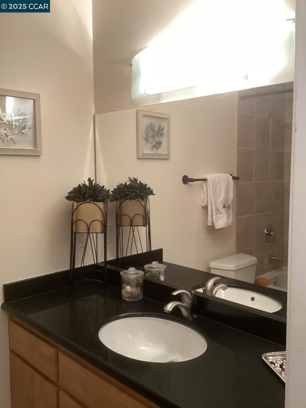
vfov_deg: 58.4
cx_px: 153
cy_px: 204
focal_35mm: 31
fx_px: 365
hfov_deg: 45.4
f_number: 2.4
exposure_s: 1/33
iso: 320
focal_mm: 3.3
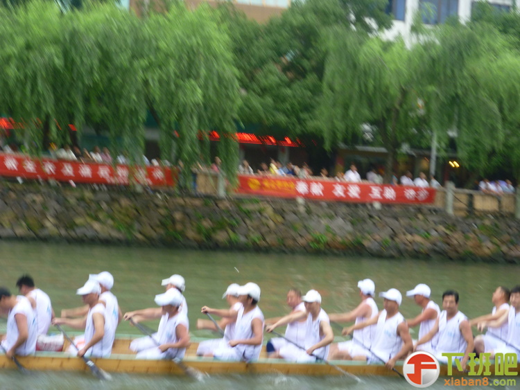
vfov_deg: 27.0
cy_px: 195
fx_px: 811
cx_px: 260
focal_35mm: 54
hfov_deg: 35.5
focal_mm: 9.5
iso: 125
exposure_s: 1/40
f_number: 5.2
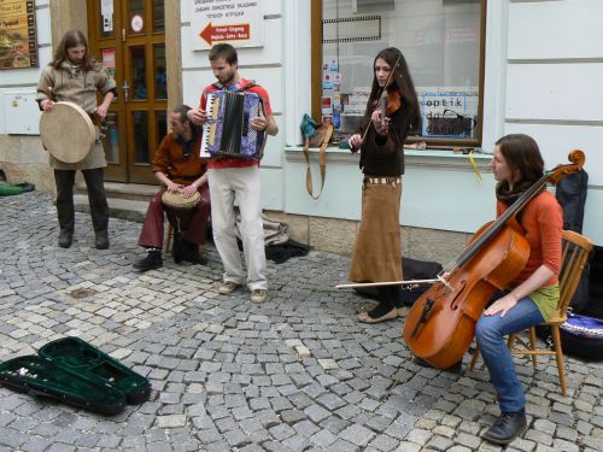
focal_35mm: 36
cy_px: 226
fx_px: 627
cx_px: 302
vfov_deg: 39.7
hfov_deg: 51.4
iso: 80
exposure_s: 1/125
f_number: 5.6
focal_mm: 6
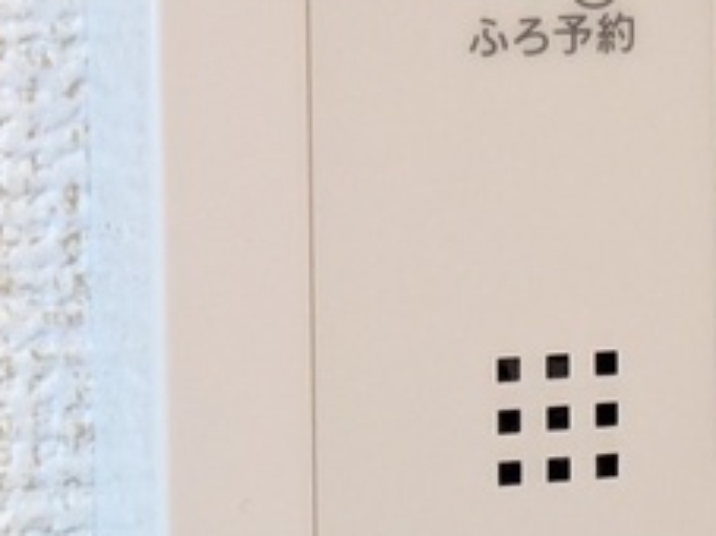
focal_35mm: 216
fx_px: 4465
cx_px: 912
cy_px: 41
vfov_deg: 6.9
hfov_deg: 9.0
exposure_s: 1/60
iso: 184
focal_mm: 5.43
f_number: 1.89
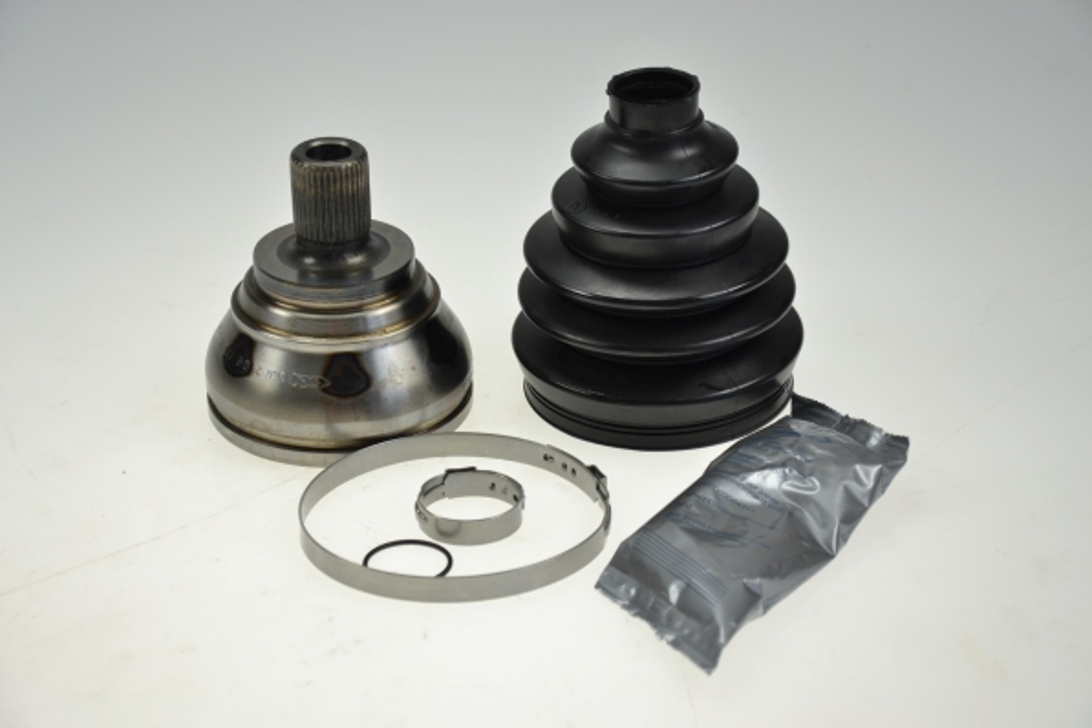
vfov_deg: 13.8
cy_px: 364
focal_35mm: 99
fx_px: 3003
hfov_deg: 20.6
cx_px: 546
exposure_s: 1/100
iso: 100
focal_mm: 66
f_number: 5.3
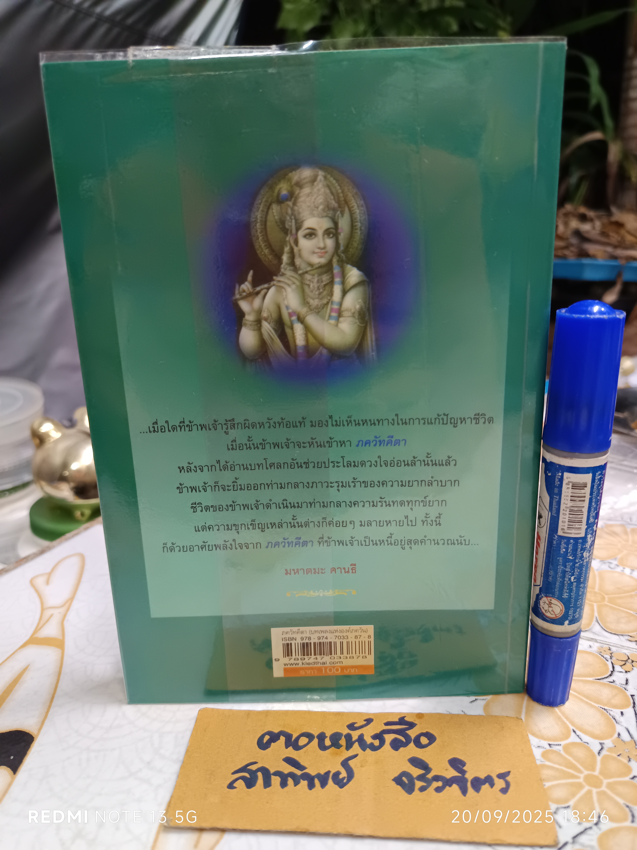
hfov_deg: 56.8
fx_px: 589
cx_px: 318
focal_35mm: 24
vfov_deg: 71.6
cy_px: 425
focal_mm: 5.31
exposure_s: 1/25
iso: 1642
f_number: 1.7
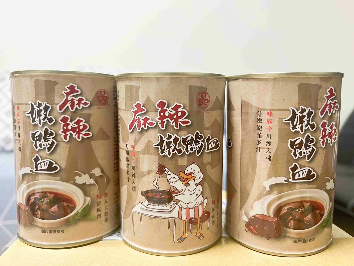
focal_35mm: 26
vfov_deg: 53.1
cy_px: 133
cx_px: 177
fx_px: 266
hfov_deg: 67.3
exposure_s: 1/60
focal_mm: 5.7
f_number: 1.5
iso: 125
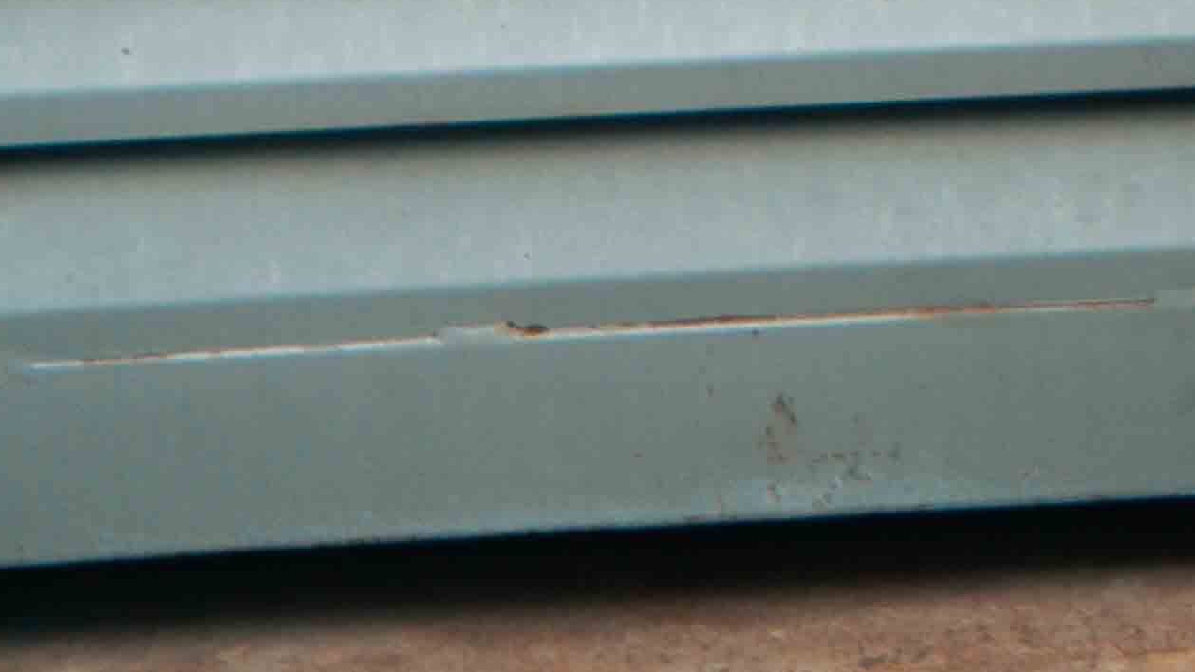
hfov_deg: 10.3
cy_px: -1547
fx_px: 6369
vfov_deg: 5.6
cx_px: 1951
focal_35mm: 201
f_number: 2.8
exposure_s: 1/2000
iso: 100
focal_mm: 26
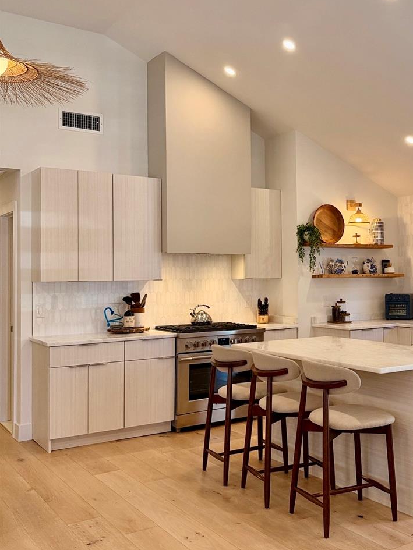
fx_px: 620
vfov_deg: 47.9
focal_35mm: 39
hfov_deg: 35.5
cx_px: 335
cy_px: 267
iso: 160
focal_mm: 6.76
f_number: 1.78
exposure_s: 1/204
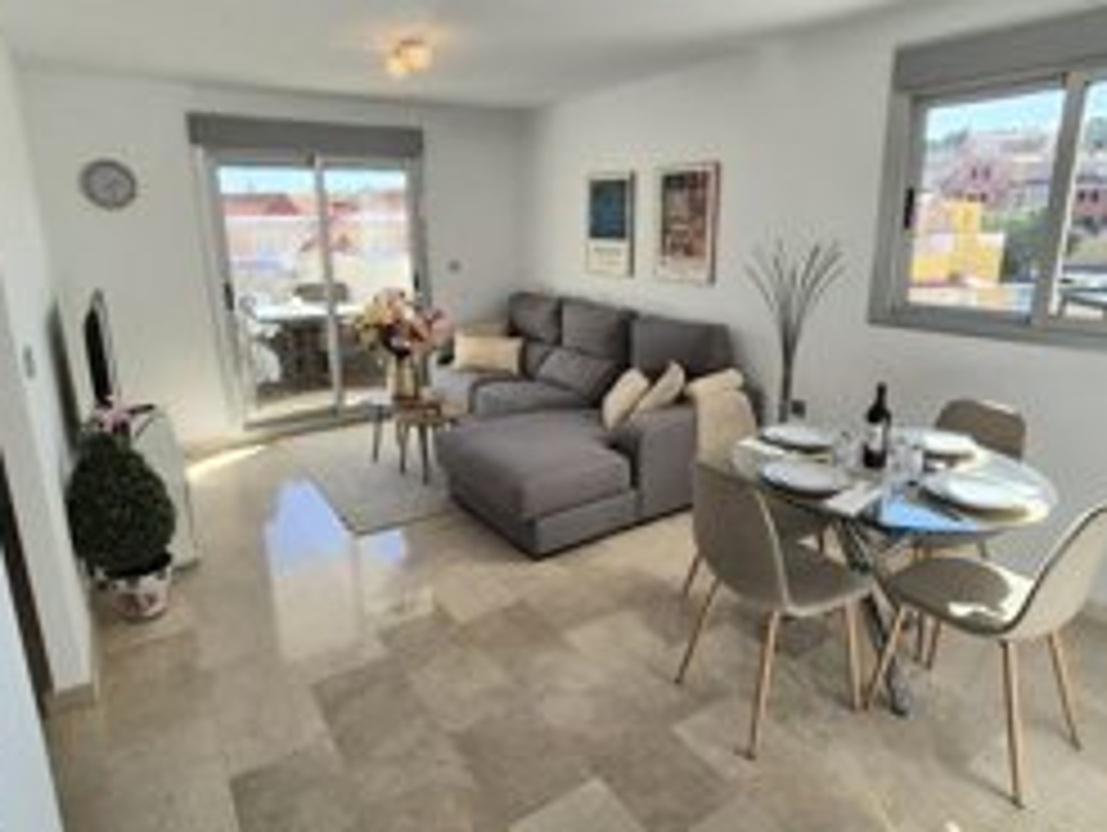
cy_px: 391
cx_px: 562
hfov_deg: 84.6
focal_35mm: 19
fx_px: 608
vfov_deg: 68.7
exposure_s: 1/556
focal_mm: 2.2
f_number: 2.2
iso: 50
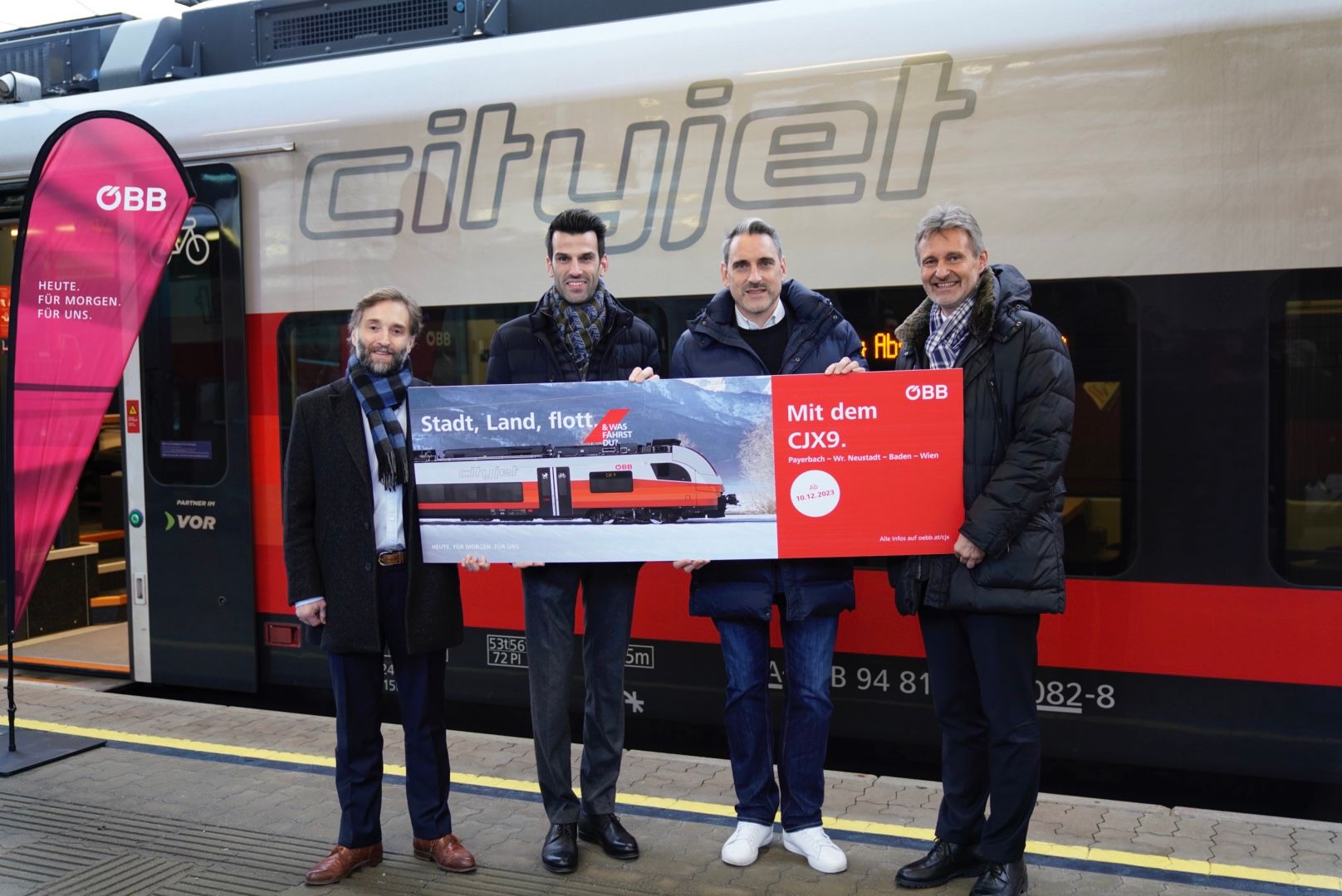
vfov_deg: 36.9
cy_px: 448
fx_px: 1343
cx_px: 671
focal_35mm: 36
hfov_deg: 53.1
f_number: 2.8
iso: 320
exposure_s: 1/40
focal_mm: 36
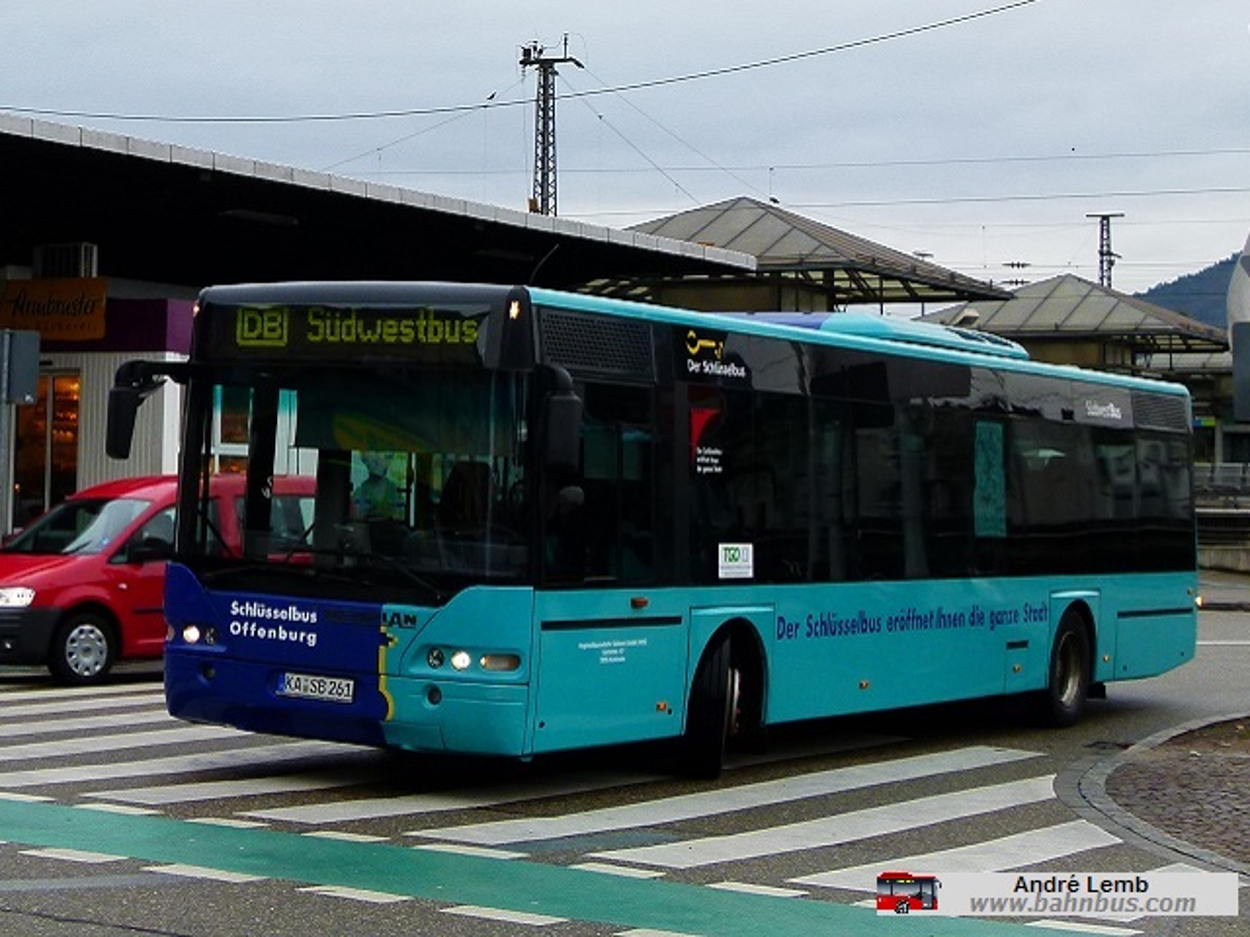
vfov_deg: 36.8
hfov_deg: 47.9
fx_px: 1408
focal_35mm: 39
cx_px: 625
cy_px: 468
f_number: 3.1
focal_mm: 7
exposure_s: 1/125
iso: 100
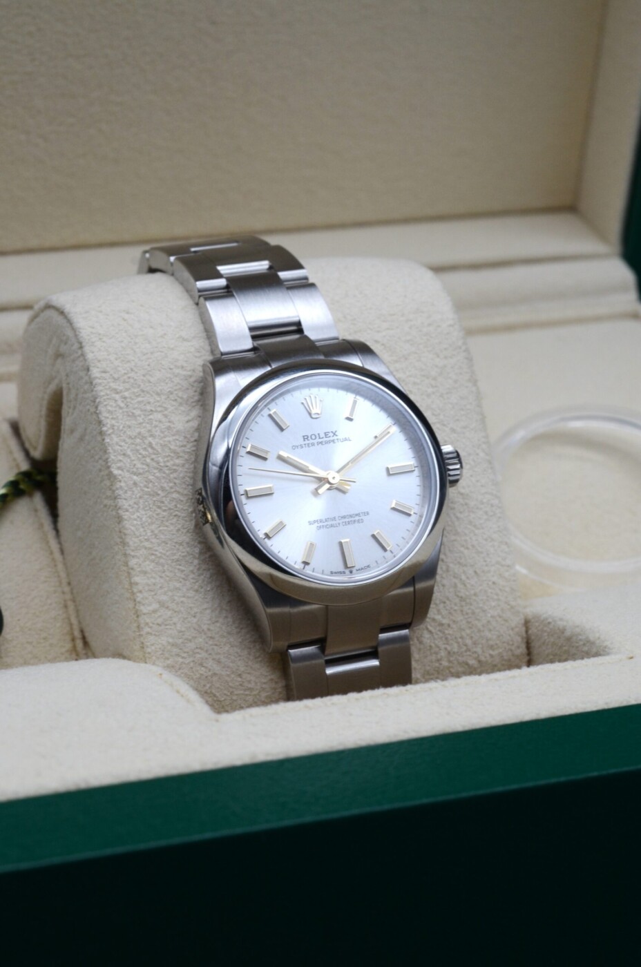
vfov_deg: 22.7
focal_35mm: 90
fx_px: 2413
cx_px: 320
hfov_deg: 15.1
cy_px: 484
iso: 640
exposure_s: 1/160
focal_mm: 60
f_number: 13
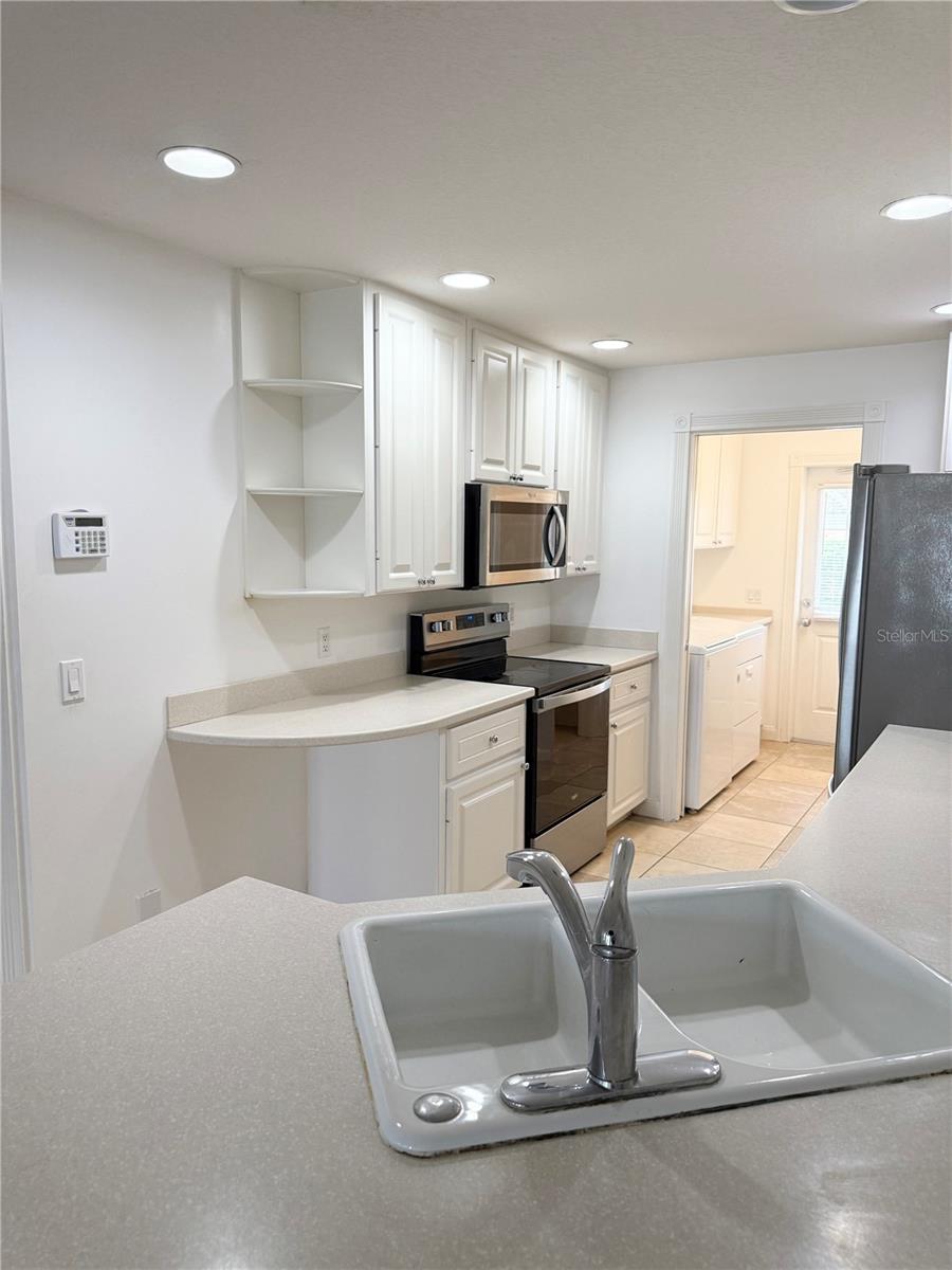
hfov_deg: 56.8
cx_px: 476
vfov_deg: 71.6
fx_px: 880
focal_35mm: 24
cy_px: 635
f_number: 1.78
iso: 160
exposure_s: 1/190
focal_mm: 6.76
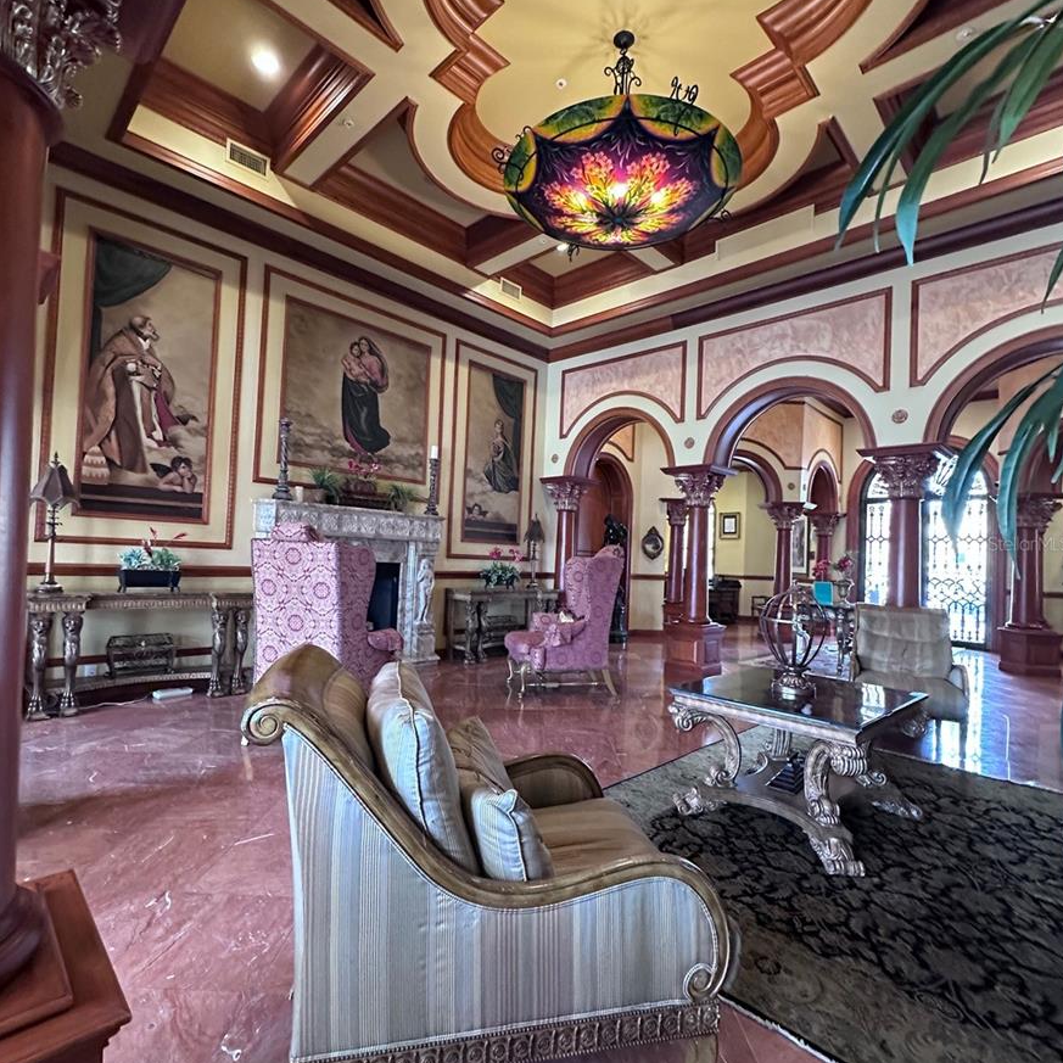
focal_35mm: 17
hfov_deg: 84.0
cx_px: 526
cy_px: 543
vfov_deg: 84.0
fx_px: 591
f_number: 2.2
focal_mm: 2.22
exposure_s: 1/60
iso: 640
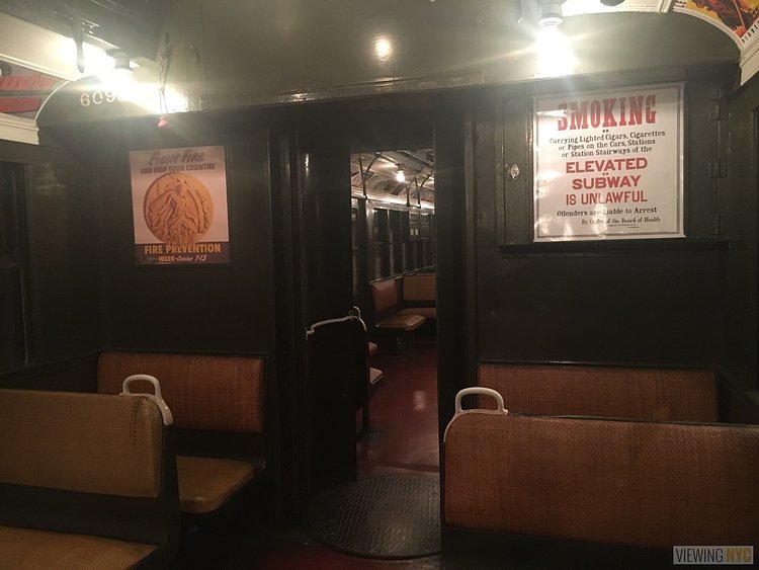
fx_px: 636
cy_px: 285
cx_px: 380
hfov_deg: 61.6
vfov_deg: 48.3
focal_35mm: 29
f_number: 2.2
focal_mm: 4.15
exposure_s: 1/15
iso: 200
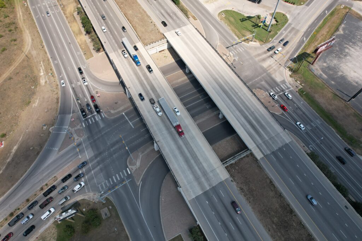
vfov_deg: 57.2
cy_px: 120
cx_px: 181
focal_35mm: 22
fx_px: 221
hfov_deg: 78.6
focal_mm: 8.38
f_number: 2.8
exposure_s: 1/120
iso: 130
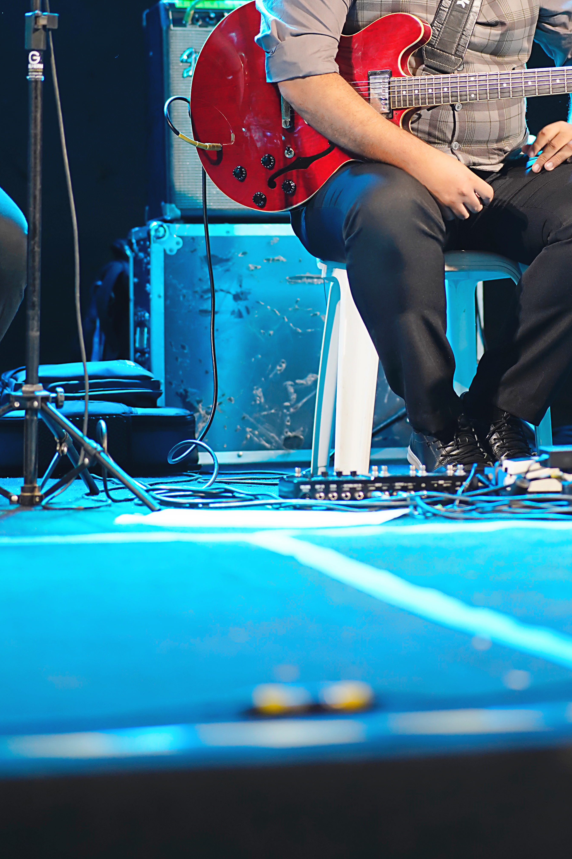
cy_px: 250
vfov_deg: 16.1
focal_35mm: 127
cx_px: 415
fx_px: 3027
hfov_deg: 10.8
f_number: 1.8
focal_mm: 85
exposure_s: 1/250
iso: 1600
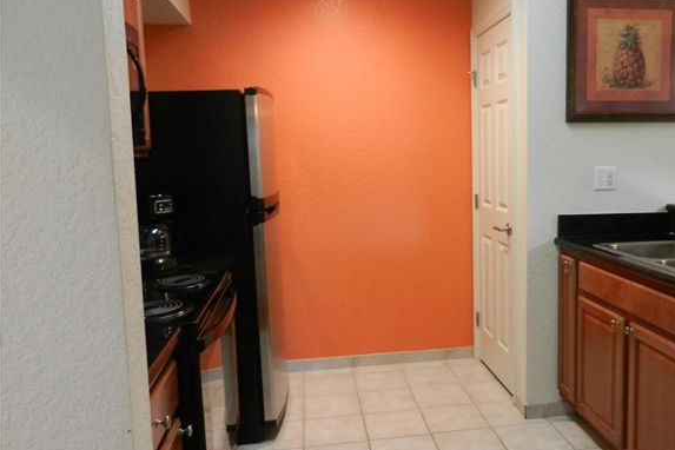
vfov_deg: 41.1
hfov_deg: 58.1
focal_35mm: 32
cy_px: 213
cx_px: 414
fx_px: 600
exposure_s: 1/25
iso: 400
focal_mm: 4.5
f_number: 3.5
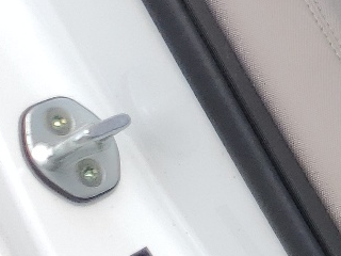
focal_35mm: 130
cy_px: 31
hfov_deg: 12.2
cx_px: 807
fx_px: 1281
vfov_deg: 11.3
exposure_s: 1/1111
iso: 50
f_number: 1.5
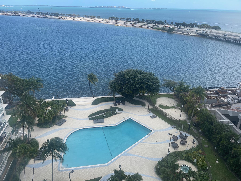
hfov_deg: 69.4
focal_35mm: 25
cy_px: 90
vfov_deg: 54.9
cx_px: 120
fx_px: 174
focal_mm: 5.1
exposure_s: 1/1667
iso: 32
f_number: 1.6
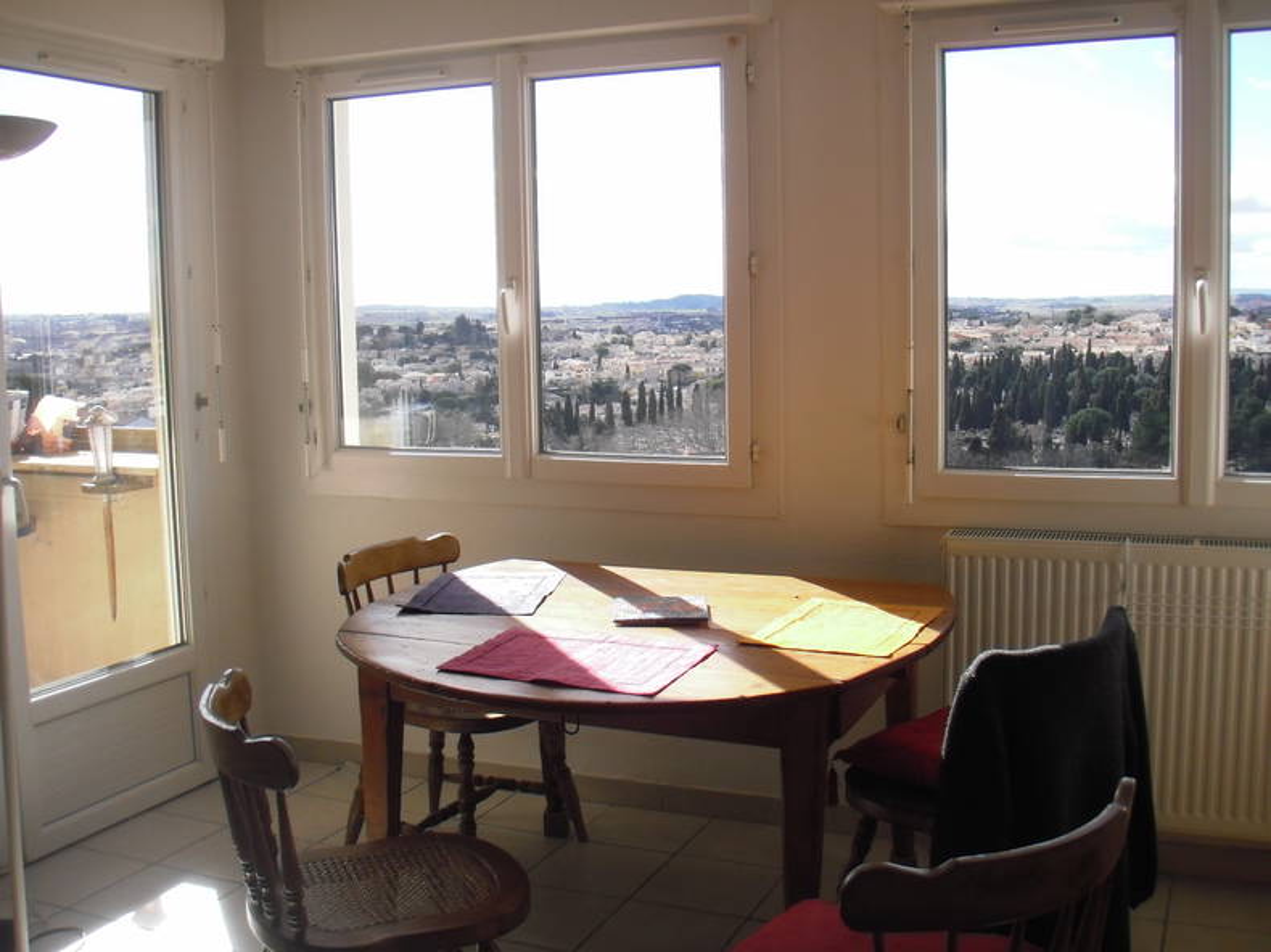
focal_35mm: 38
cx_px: 636
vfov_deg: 37.7
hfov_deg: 49.0
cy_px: 476
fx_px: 1395
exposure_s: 1/250
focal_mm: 6.7
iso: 100
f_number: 4.5
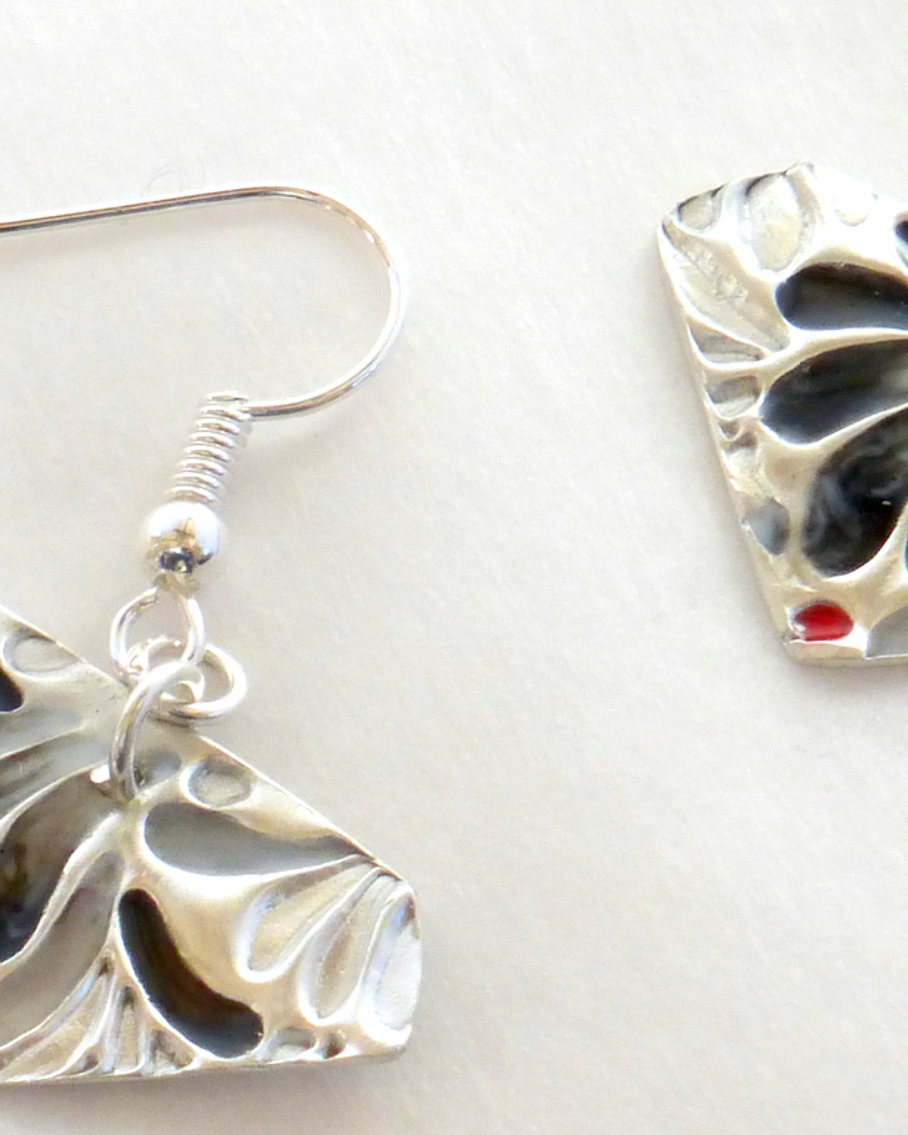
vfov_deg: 14.1
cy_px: 566
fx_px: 4600
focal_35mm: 137
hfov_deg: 11.3
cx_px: 411
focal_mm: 16.1
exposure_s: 1/60
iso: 160
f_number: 5.2
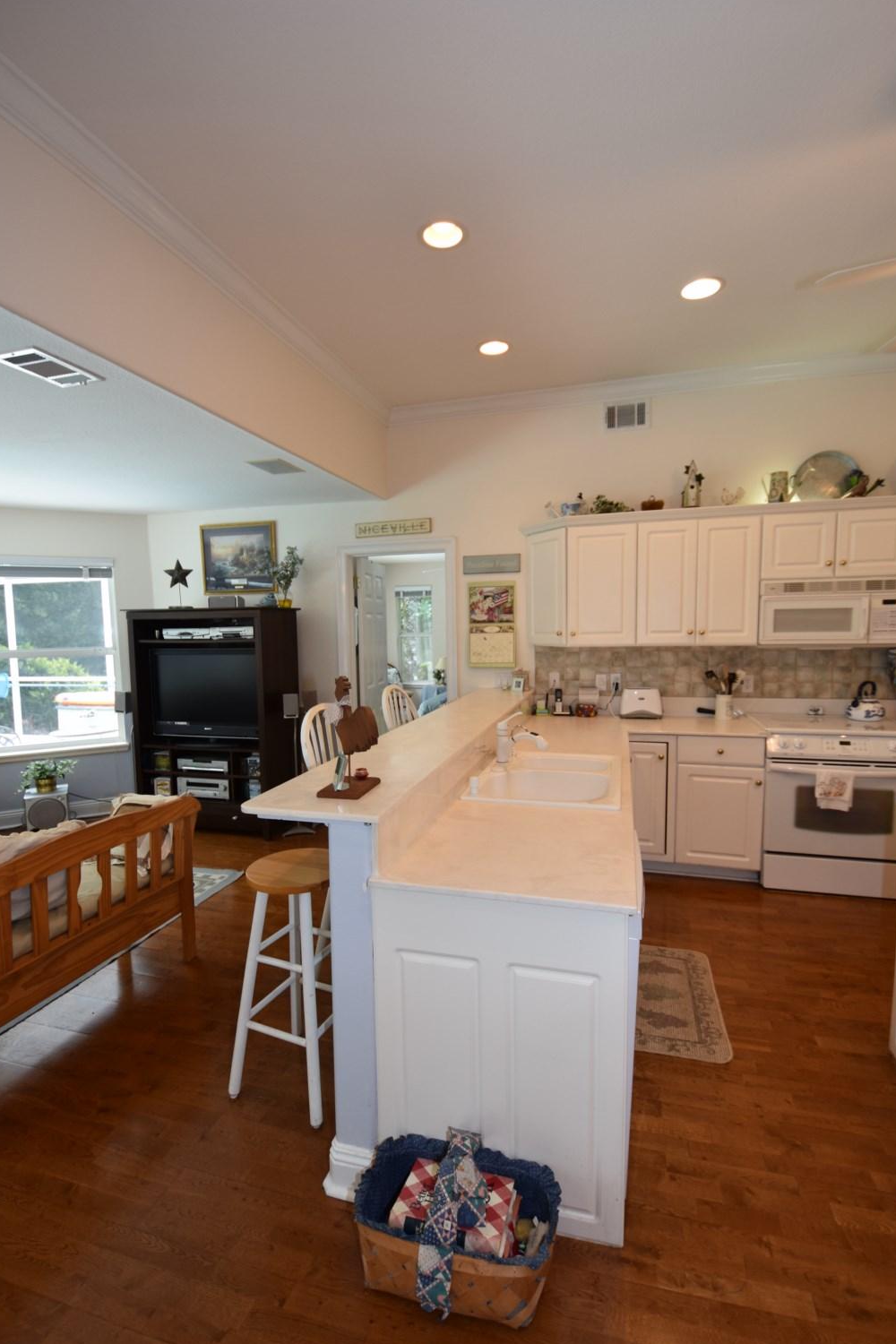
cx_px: 455
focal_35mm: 16
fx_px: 597
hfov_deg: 73.7
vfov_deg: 96.7
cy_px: 682
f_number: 4
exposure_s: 1/60
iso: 250
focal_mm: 10
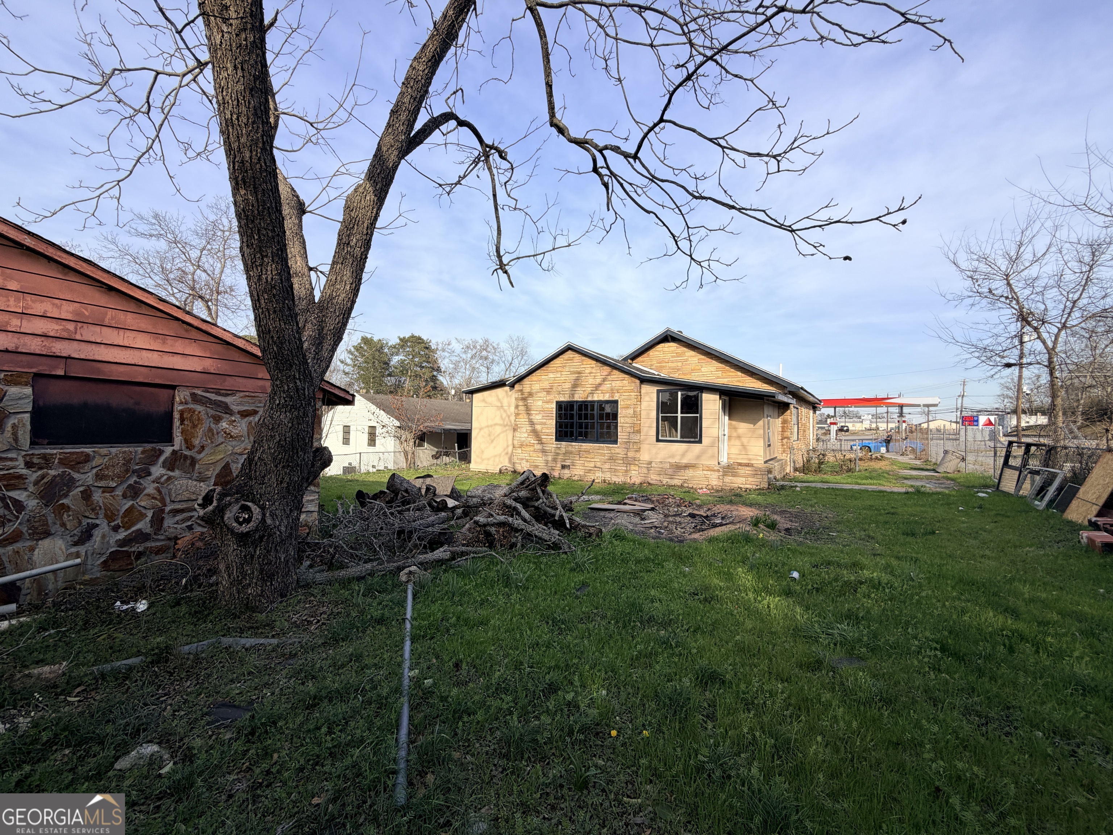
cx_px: 556
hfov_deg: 102.1
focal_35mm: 14
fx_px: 450
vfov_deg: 85.7
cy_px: 418
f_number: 2.2
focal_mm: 2.22
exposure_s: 1/770
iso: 32
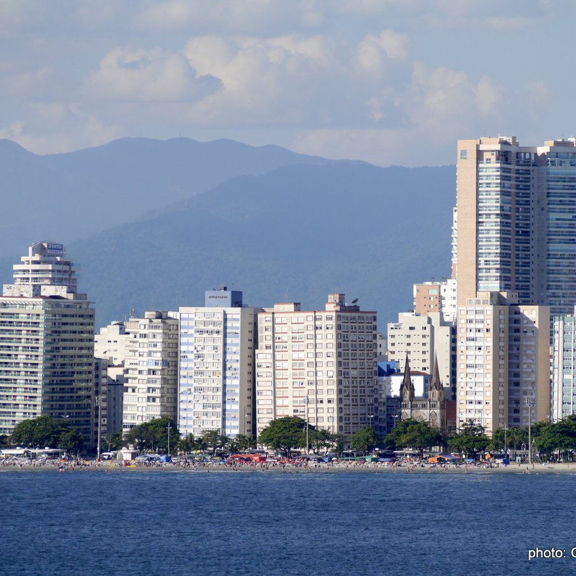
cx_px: 306
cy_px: 288
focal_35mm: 312
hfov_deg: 5.6
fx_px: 5874
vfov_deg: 5.6
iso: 200
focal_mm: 132
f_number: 6.3
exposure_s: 1/1000
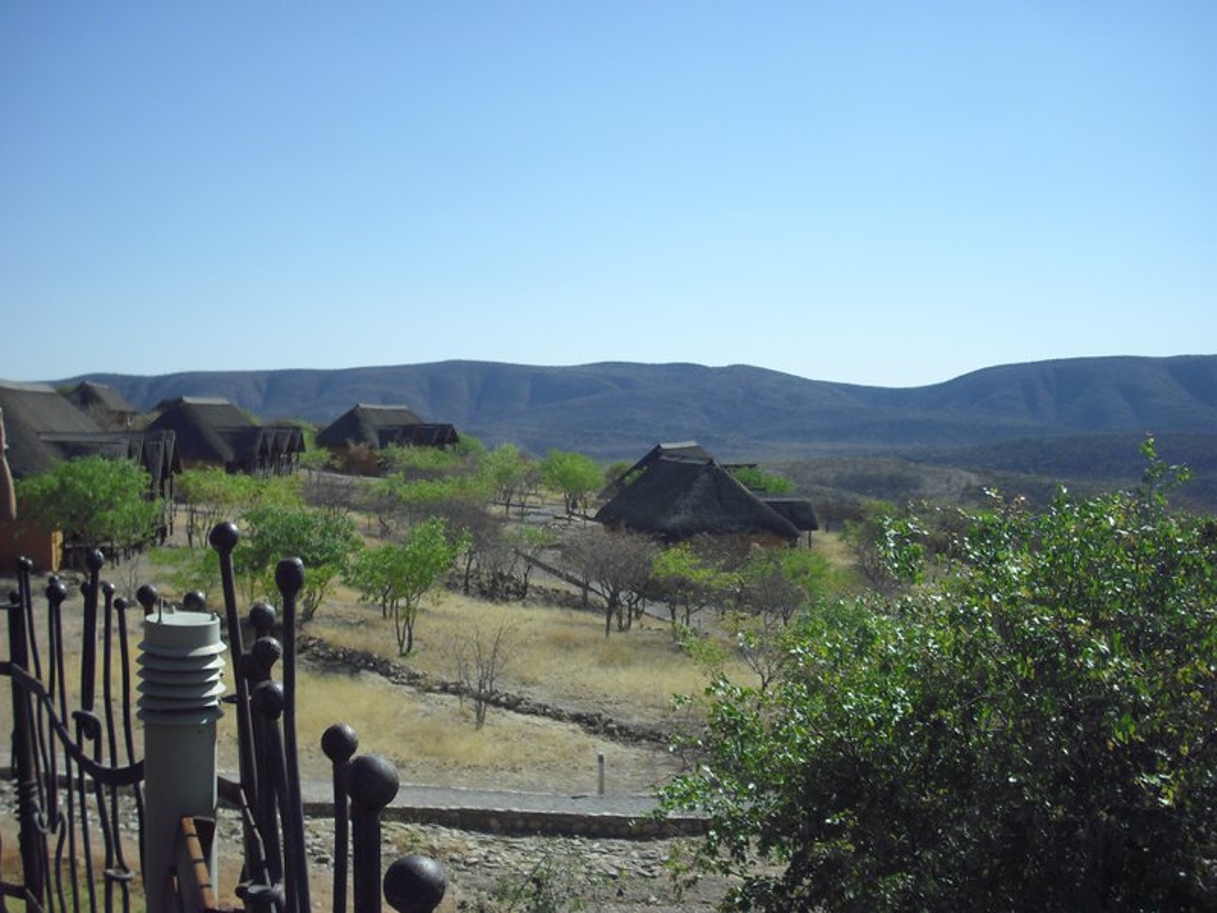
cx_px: 608
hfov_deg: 49.0
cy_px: 456
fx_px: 1336
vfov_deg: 37.7
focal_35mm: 38
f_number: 8
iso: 100
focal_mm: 6.2
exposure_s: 1/400
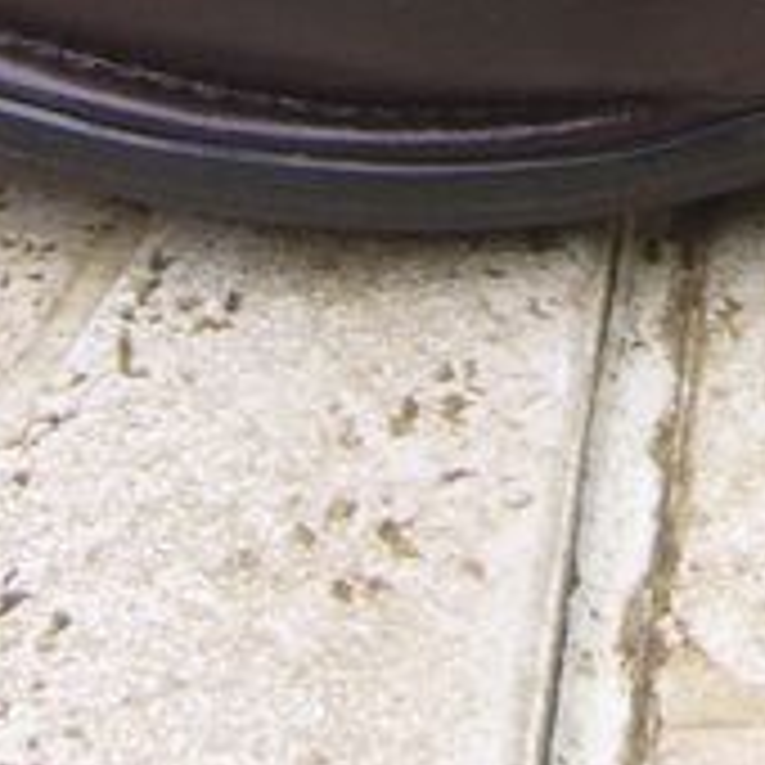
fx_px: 4551
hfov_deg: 9.4
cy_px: -711
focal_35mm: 182
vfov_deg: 9.1
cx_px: 1012
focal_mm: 5.8
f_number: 2.8
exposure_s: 1/200
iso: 80
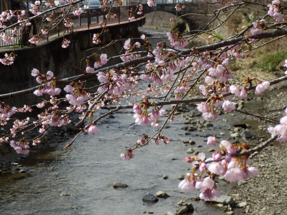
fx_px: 796
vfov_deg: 15.4
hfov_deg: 20.4
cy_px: 108
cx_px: 144
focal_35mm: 96
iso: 80
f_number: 5.3
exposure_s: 1/320
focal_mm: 17.1
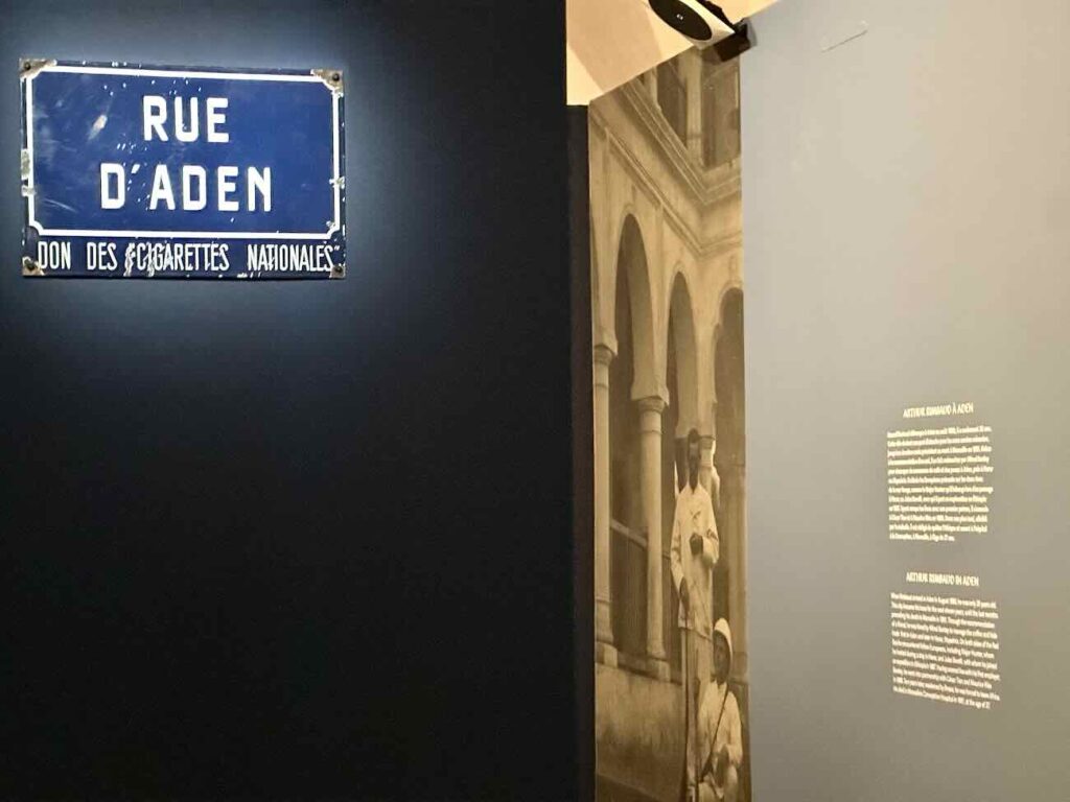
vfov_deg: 19.1
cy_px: 401
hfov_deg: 25.3
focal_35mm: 77
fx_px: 2380
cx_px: 535
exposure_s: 1/24
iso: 2000
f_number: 2.8
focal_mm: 9
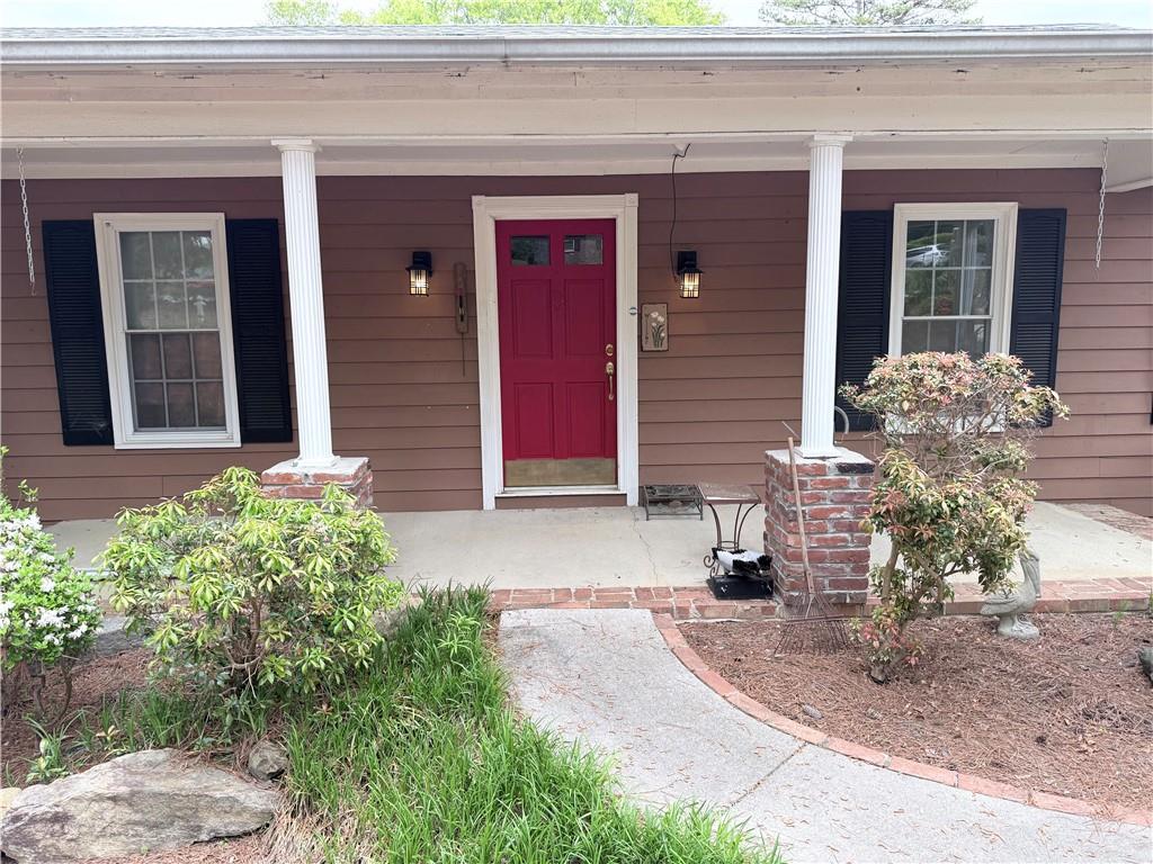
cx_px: 576
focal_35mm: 24
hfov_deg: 71.6
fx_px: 799
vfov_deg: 56.8
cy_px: 432
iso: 80
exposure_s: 1/453
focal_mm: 6.76
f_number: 1.78
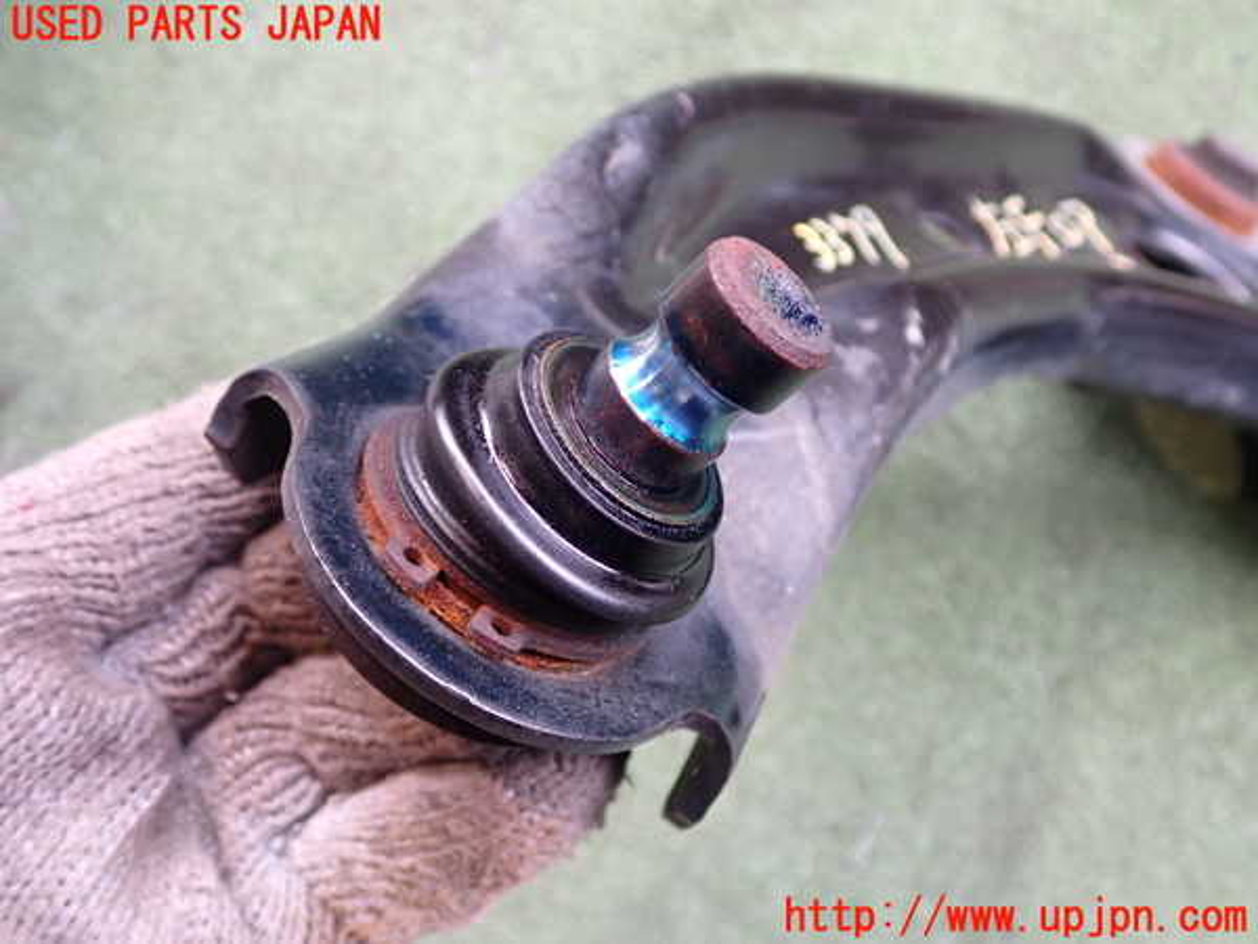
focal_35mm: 32
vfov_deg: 44.2
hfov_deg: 56.8
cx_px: 629
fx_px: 1163
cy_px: 472
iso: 200
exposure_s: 1/30
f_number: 2.4
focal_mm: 5.79
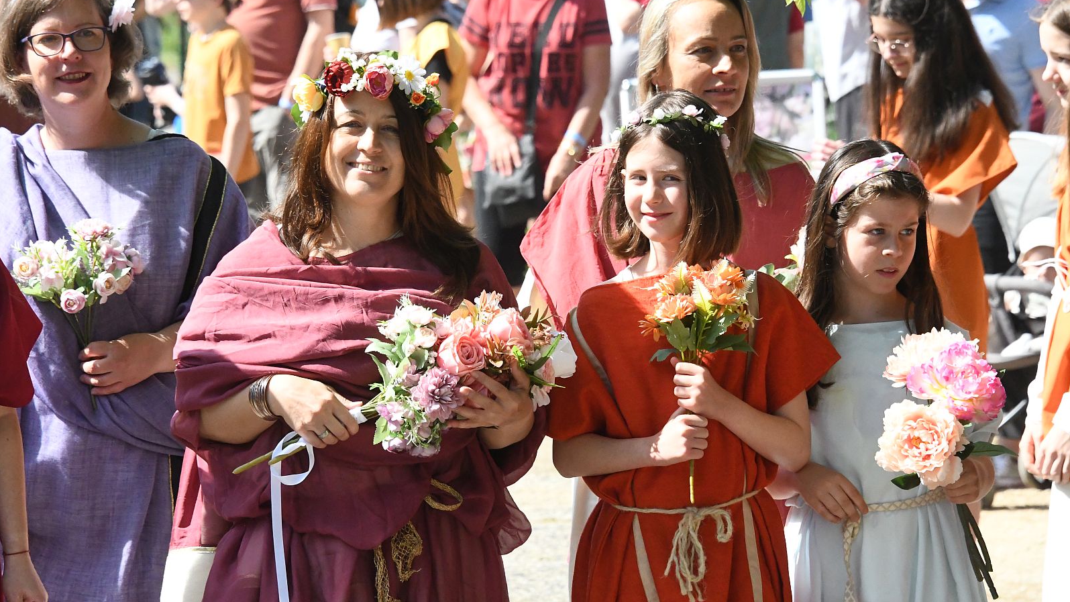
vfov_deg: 4.5
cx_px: 535
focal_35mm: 268
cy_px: 263
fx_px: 7603
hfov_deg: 8.0
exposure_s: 1/3200
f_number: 7.1
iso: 5000
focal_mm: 170
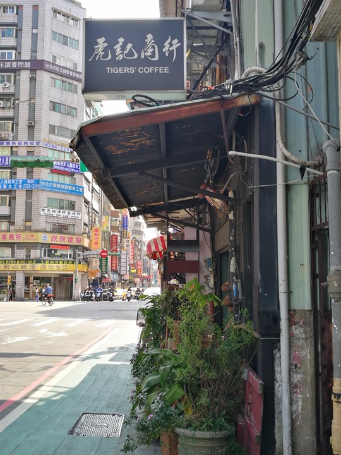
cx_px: 170
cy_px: 228
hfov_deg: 36.8
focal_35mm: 39
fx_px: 512
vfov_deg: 47.9
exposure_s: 1/223
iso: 50
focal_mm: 4.5
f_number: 2.2
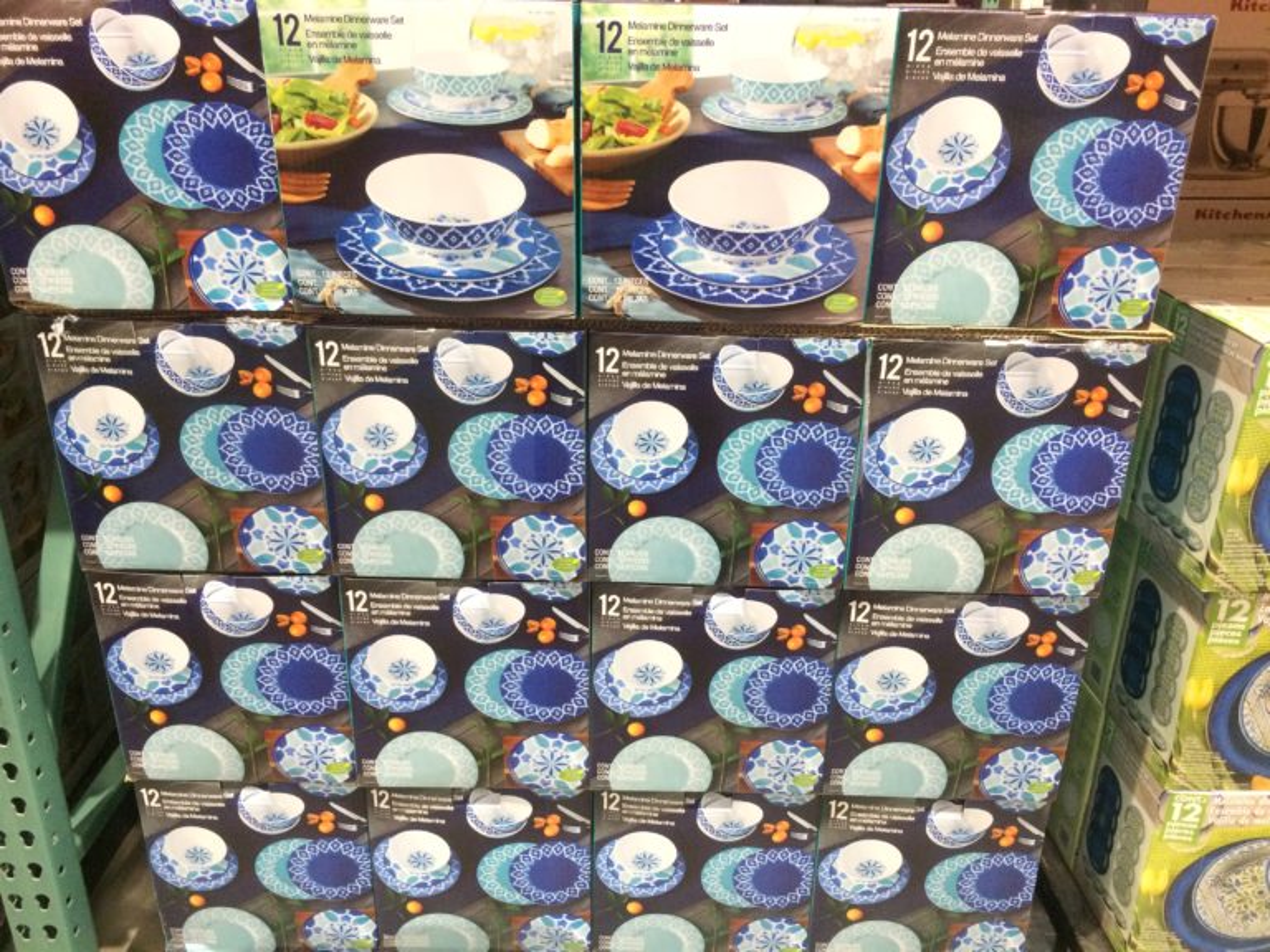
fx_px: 1064
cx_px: 635
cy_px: 476
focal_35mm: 29
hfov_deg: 61.7
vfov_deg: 48.2
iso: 250
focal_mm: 4.15
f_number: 2.2
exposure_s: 1/33
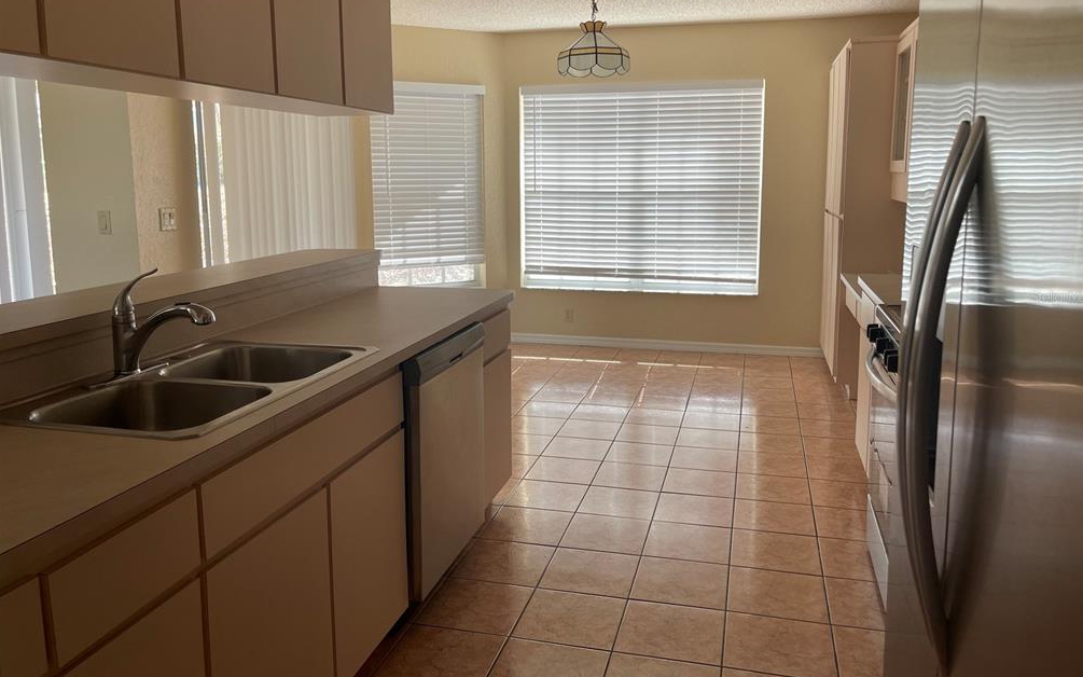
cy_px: 296
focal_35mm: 27
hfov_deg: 68.4
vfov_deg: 45.9
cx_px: 544
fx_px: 797
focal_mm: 5.1
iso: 50
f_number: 1.6
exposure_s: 1/121
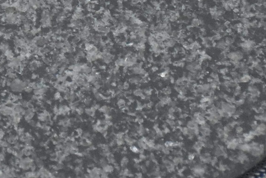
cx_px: -2
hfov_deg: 4.1
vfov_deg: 2.7
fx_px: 3731
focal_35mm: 505
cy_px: -54
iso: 4000
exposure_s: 1/60
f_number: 5.3
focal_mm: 80
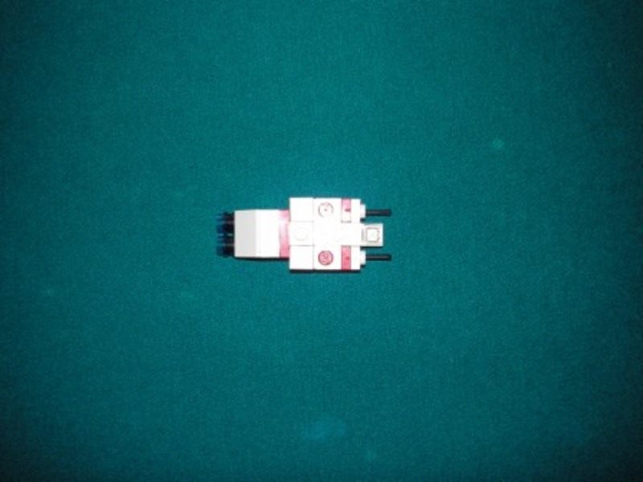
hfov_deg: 49.0
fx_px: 706
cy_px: 241
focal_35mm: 38
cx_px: 322
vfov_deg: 37.7
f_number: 3.3
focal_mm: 6.3
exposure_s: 1/30
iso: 100
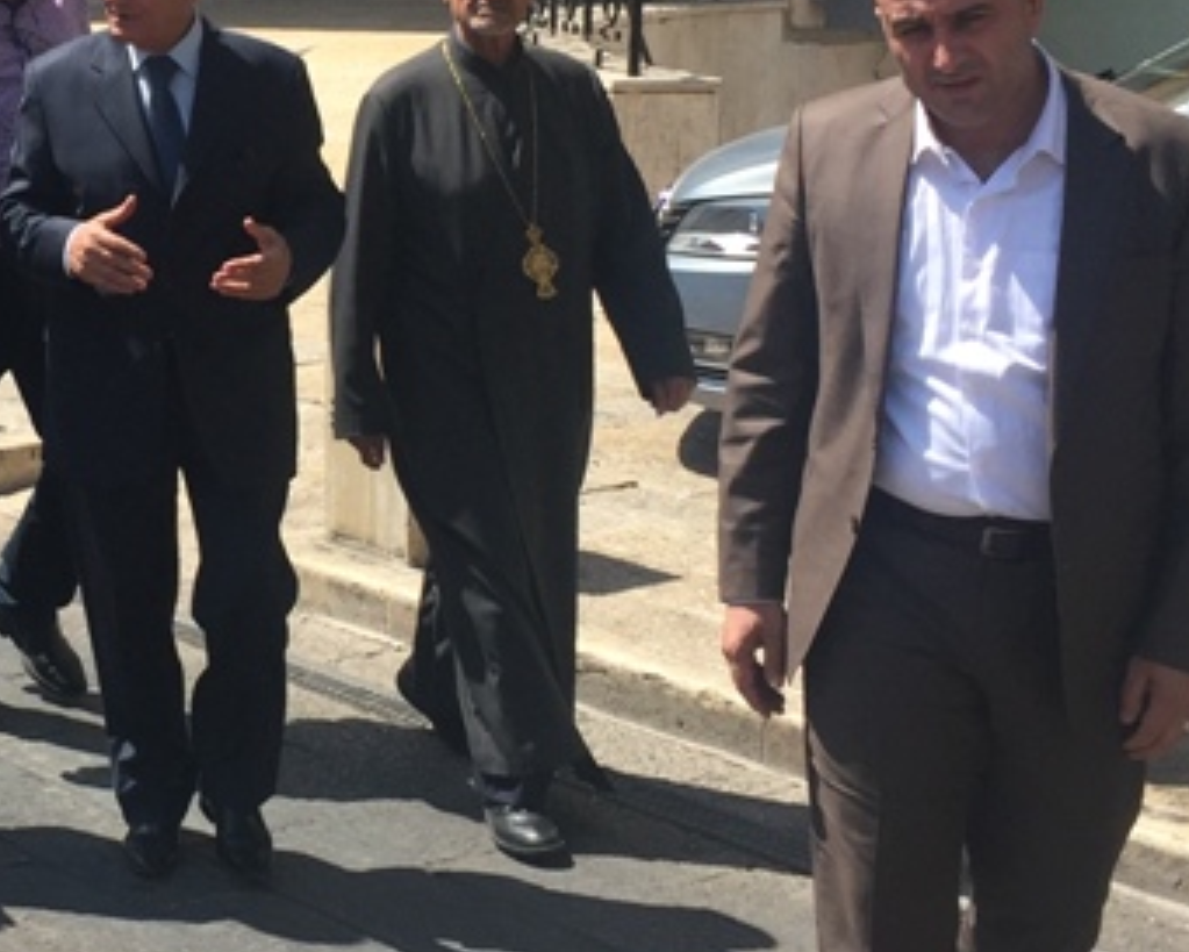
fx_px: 2992
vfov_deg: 18.0
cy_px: 230
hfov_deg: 21.6
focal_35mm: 85
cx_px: -21
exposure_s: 1/1319
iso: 32
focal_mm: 4.15
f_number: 2.2
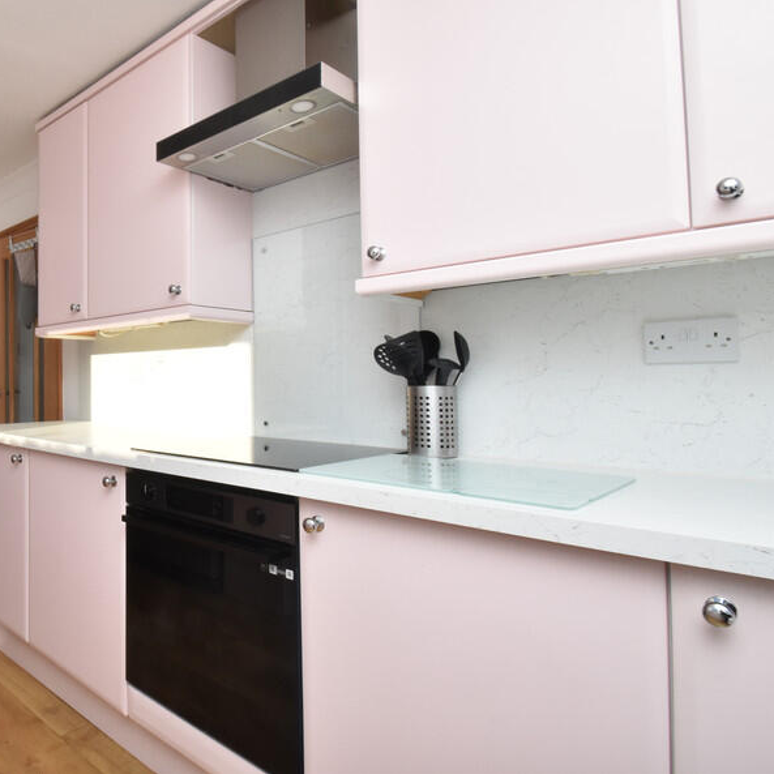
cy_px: 330
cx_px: 171
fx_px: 557
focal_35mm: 22
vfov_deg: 69.2
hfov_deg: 64.4
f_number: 20
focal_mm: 10
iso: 900
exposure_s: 1/200
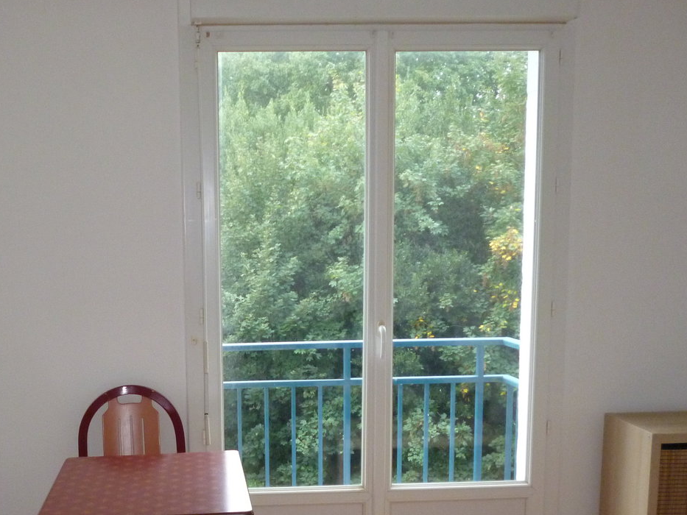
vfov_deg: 29.7
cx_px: 215
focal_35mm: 48
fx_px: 953
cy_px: 391
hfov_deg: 39.1
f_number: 3.1
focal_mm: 5
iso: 320
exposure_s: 1/60
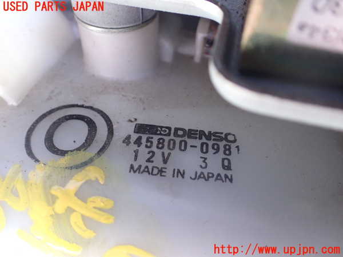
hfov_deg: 60.0
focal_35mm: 30
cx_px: 172
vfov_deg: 46.8
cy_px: 128
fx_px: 297
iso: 800
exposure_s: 1/50
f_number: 2.3
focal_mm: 5.4
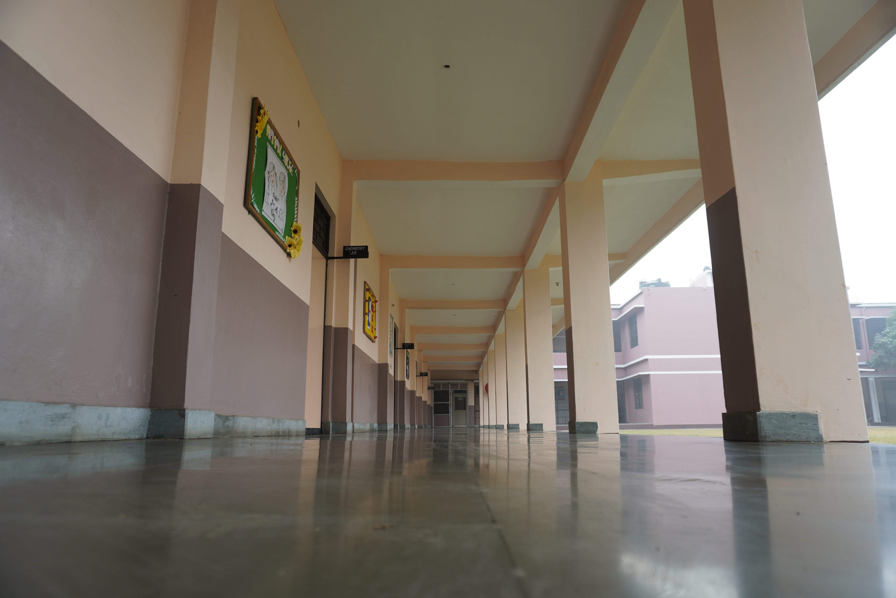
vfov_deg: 53.1
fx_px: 597
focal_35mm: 24
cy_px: 299
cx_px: 448
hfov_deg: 73.7
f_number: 4
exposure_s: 1/160
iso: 100
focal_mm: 16
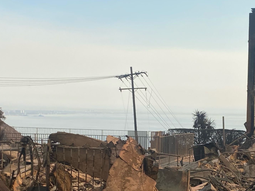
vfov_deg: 20.0
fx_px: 538
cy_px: 150
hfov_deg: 26.5
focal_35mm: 73
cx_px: 177
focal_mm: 4.25
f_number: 1.8
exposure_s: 1/3205
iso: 32
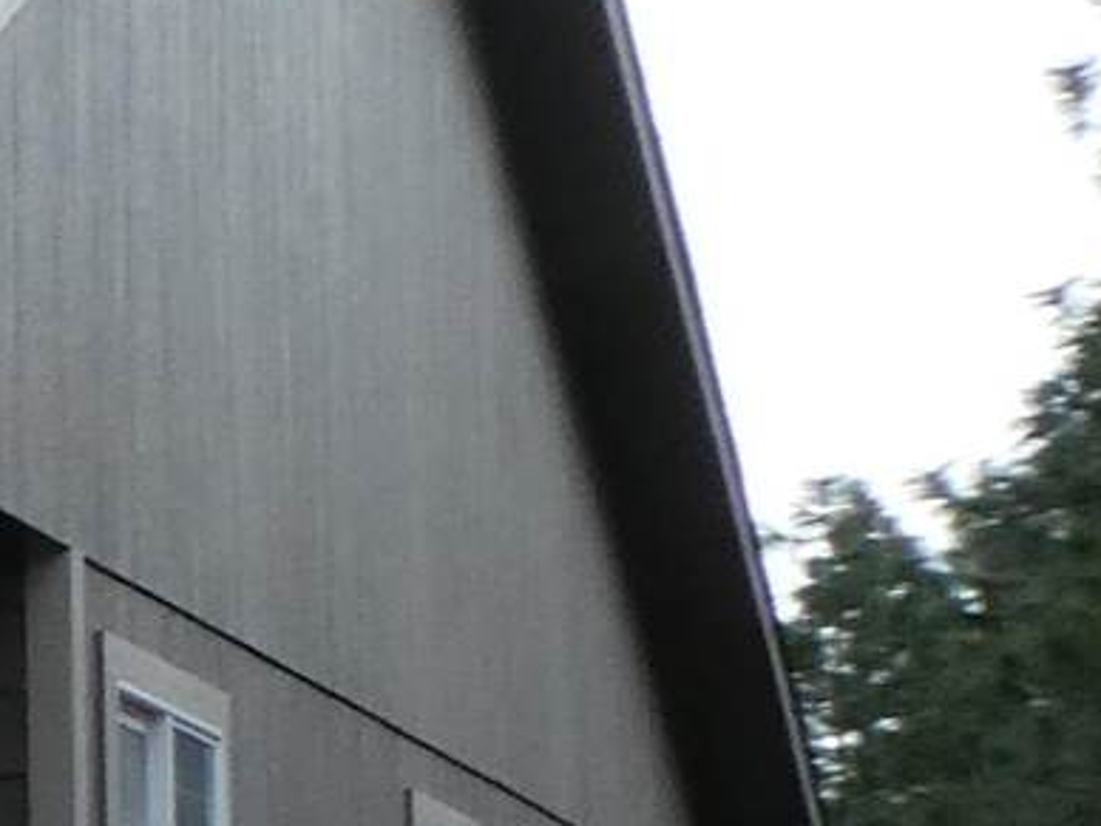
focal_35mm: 206
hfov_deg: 7.2
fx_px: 6552
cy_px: 1098
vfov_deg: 7.1
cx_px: -3229
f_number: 3.4
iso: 80
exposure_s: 1/200
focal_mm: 4.7
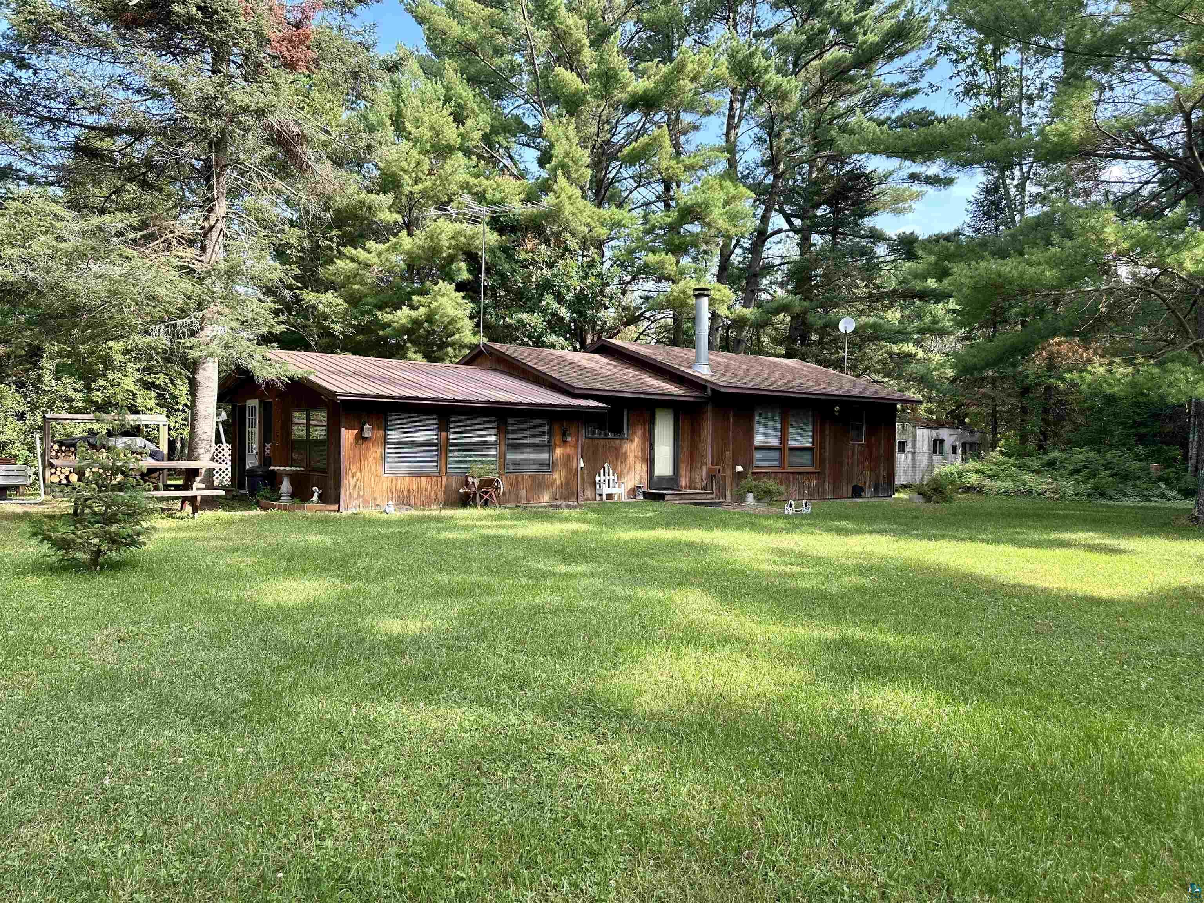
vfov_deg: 56.8
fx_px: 835
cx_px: 602
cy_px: 452
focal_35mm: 24
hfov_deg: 71.6
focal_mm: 6.86
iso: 80
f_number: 1.78
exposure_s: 1/549
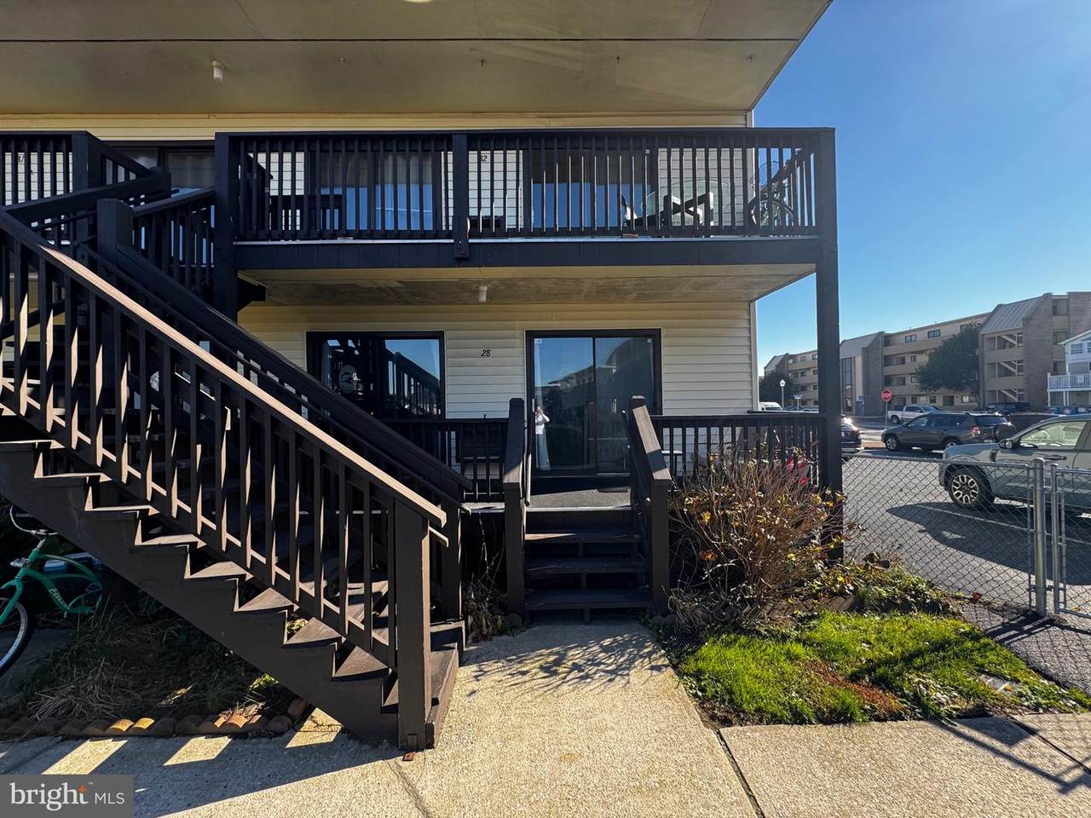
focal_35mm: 14
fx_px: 441
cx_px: 546
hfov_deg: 102.1
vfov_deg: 85.7
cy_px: 409
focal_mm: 2.22
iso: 40
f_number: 2.2
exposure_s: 1/307
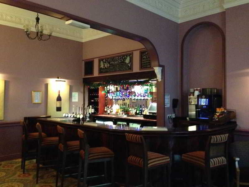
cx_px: 124
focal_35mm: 33
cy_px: 94
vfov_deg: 42.9
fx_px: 237
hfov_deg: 55.4
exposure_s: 1/15
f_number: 2.4
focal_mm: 4.12
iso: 800
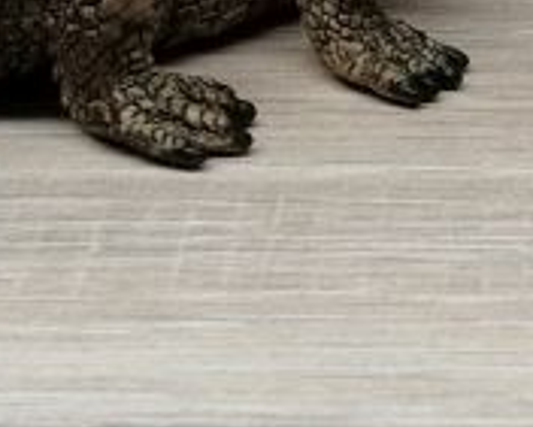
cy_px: -24
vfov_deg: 10.0
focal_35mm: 153
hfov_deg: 12.5
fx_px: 2415
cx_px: 445
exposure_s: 1/90
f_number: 1.8
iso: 64
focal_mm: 3.95
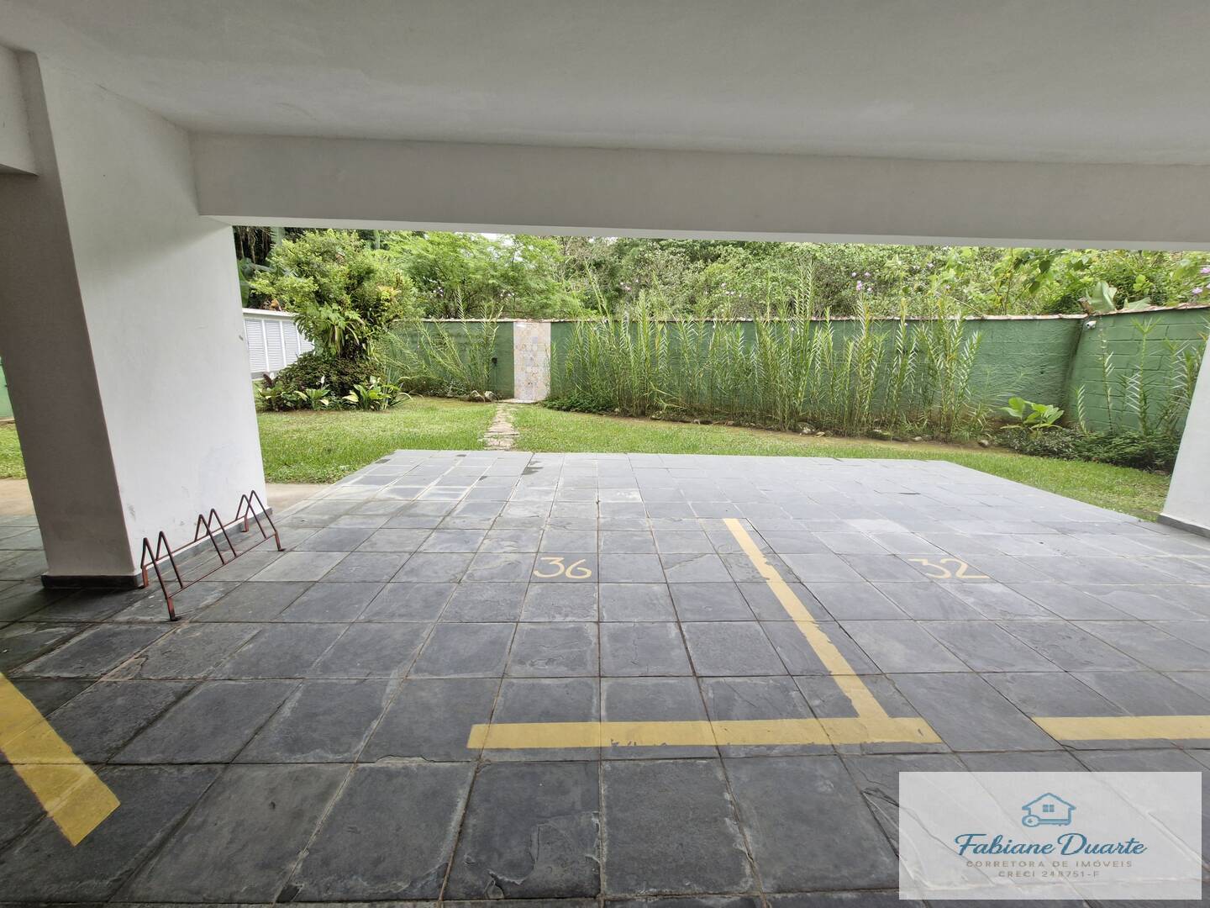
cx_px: 605
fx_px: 454
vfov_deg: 89.9
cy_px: 454
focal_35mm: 13
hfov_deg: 106.2
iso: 50
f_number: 2.2
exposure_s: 1/221
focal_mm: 1.74
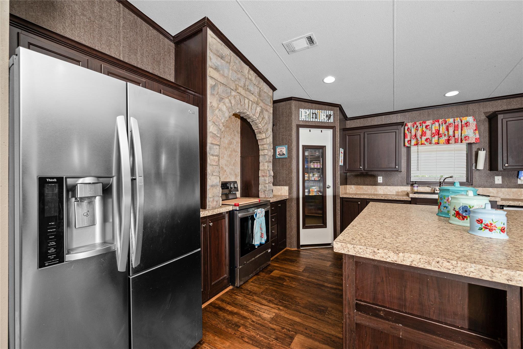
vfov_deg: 81.2
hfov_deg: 104.2
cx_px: 262
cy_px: 174
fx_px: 203
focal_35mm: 14
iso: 400
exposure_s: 1/60
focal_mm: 14
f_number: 8
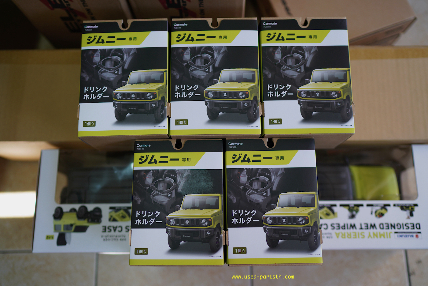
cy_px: 143
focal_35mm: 35
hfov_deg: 54.4
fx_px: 416
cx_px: 214
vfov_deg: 37.9
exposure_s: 1/80
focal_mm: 35
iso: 100
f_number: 1.8
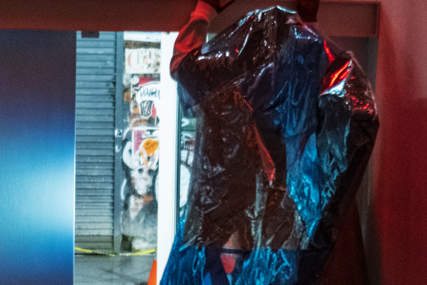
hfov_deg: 21.7
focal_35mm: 94
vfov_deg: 14.6
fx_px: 1115
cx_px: 173
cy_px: 152
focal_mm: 23
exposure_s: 1/60
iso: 3200
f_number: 1.4
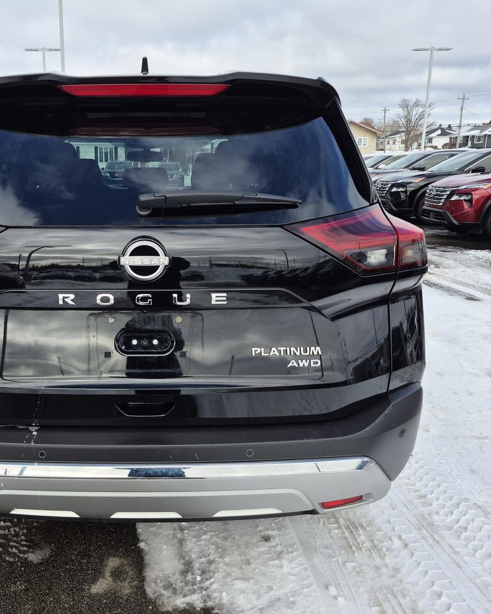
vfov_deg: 58.8
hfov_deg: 47.2
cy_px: 307
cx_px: 142
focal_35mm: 30
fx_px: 545
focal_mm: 5.4
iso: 25
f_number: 1.8
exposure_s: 1/1288
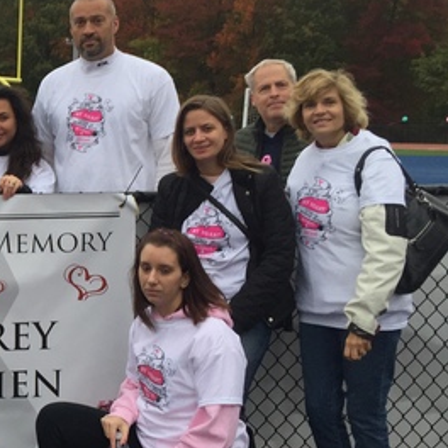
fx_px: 1025
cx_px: -143
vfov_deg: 24.7
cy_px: 217
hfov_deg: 22.0
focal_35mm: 70
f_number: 2.2
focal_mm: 4.15
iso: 40
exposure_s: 1/120
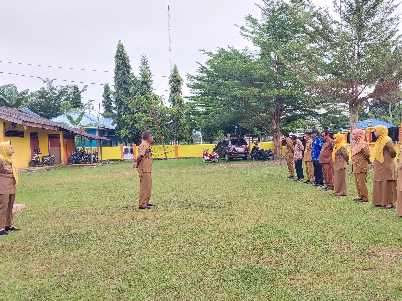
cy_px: 172
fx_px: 441
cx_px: 224
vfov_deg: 37.6
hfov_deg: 48.9
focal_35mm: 38
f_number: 1.8
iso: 40
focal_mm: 4.6
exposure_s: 1/100
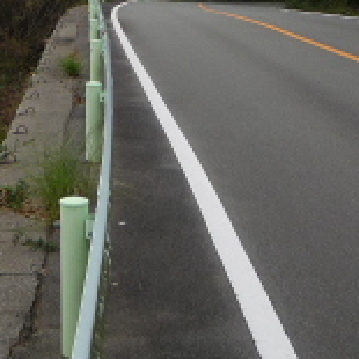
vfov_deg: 17.6
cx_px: 25
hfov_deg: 18.7
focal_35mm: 91
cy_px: -132
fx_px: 1068
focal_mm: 4.4
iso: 100
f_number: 2.8
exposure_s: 1/640
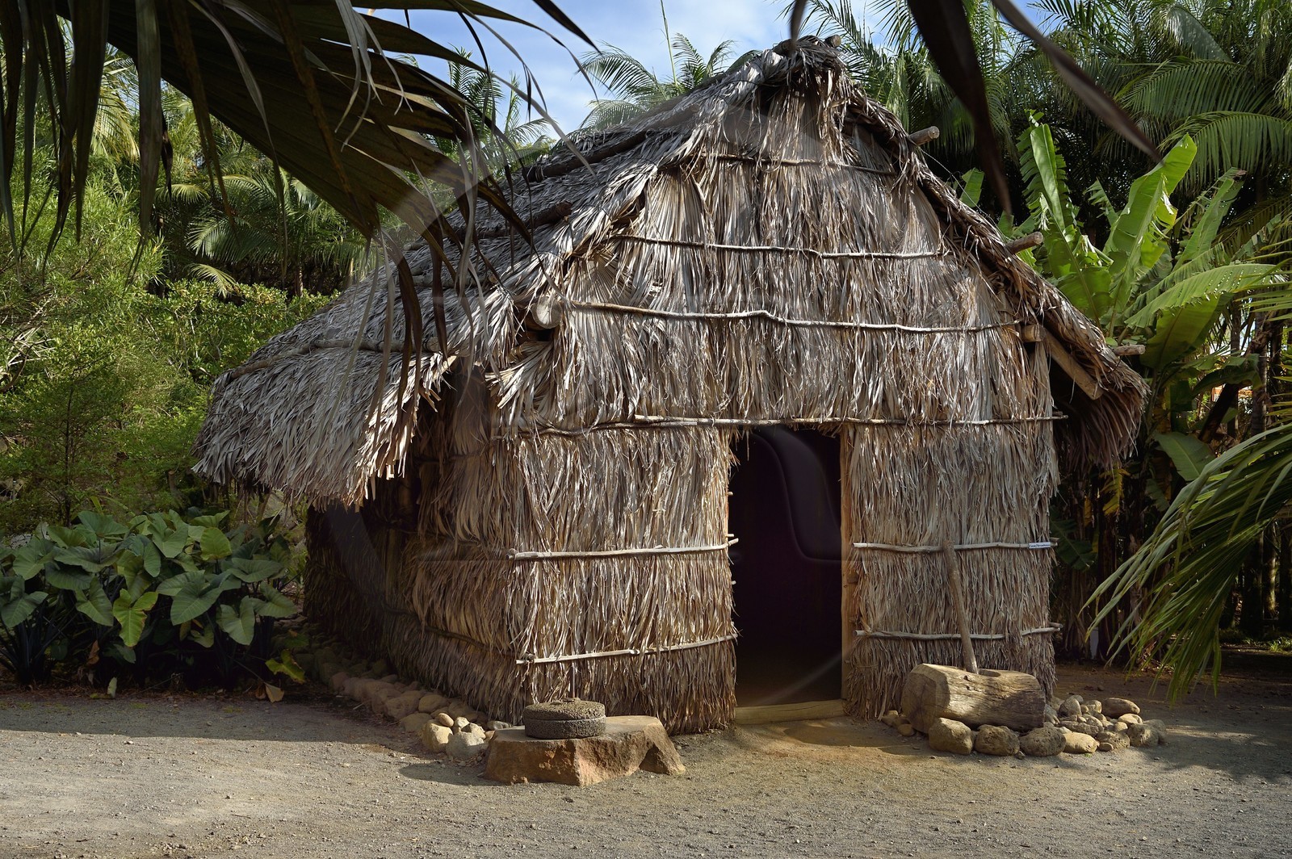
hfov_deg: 43.6
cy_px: 430
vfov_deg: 29.8
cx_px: 646
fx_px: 1614
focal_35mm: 45
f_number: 10
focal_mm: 45
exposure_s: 1/500
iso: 400
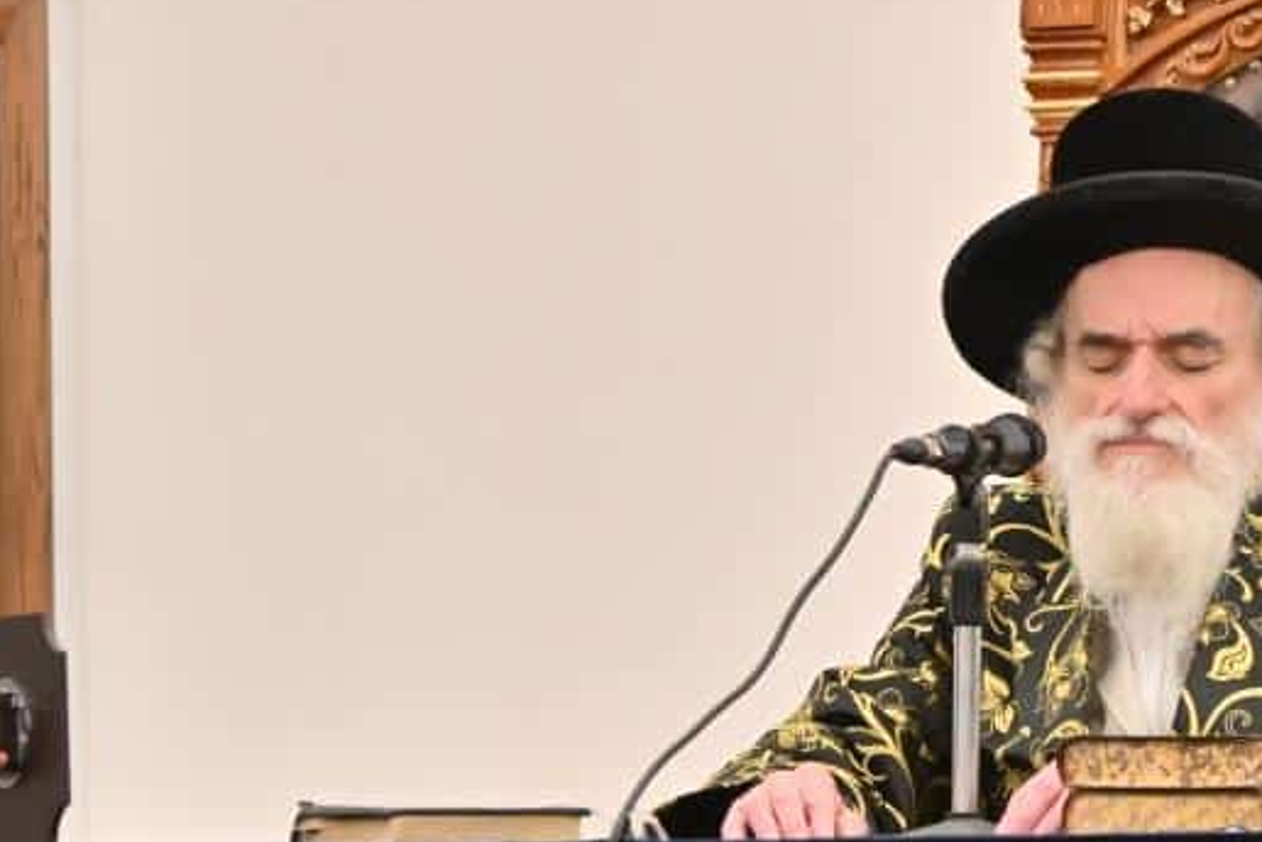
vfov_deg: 3.9
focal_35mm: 357
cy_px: 350
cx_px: 1206
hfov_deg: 5.8
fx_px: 12514
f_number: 4
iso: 1000
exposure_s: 1/160
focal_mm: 120
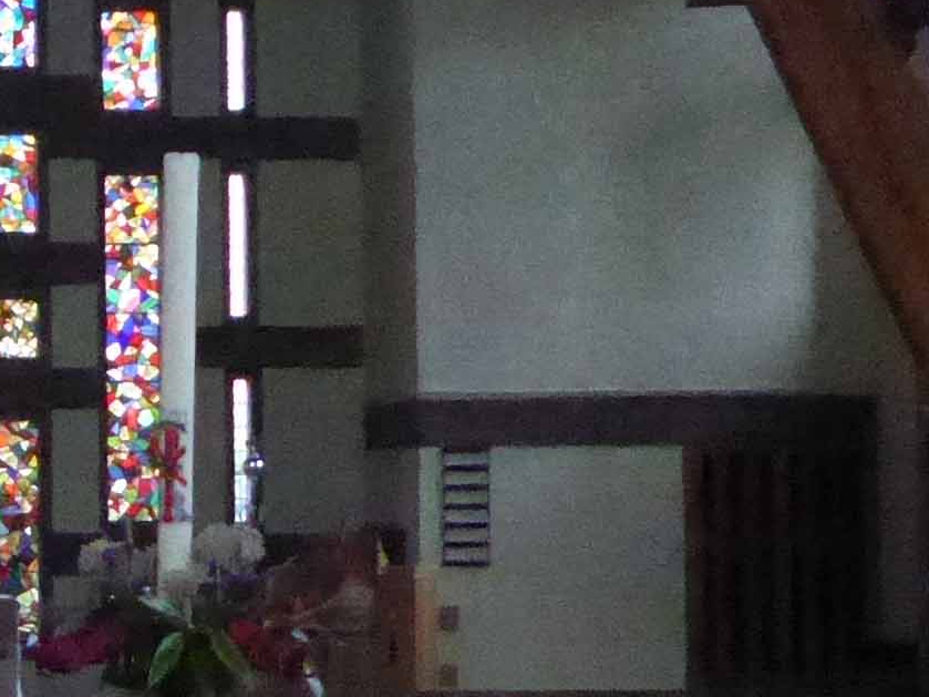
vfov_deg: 10.6
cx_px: -257
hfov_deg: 13.6
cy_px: 267
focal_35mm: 140
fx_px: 3757
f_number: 4
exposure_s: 1/80
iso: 1600
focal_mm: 4.3
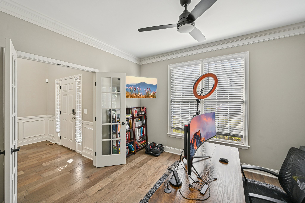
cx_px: 152
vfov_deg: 79.2
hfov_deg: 102.3
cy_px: 102
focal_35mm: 14
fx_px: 123
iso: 100
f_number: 8
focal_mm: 14.5
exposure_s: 1/80
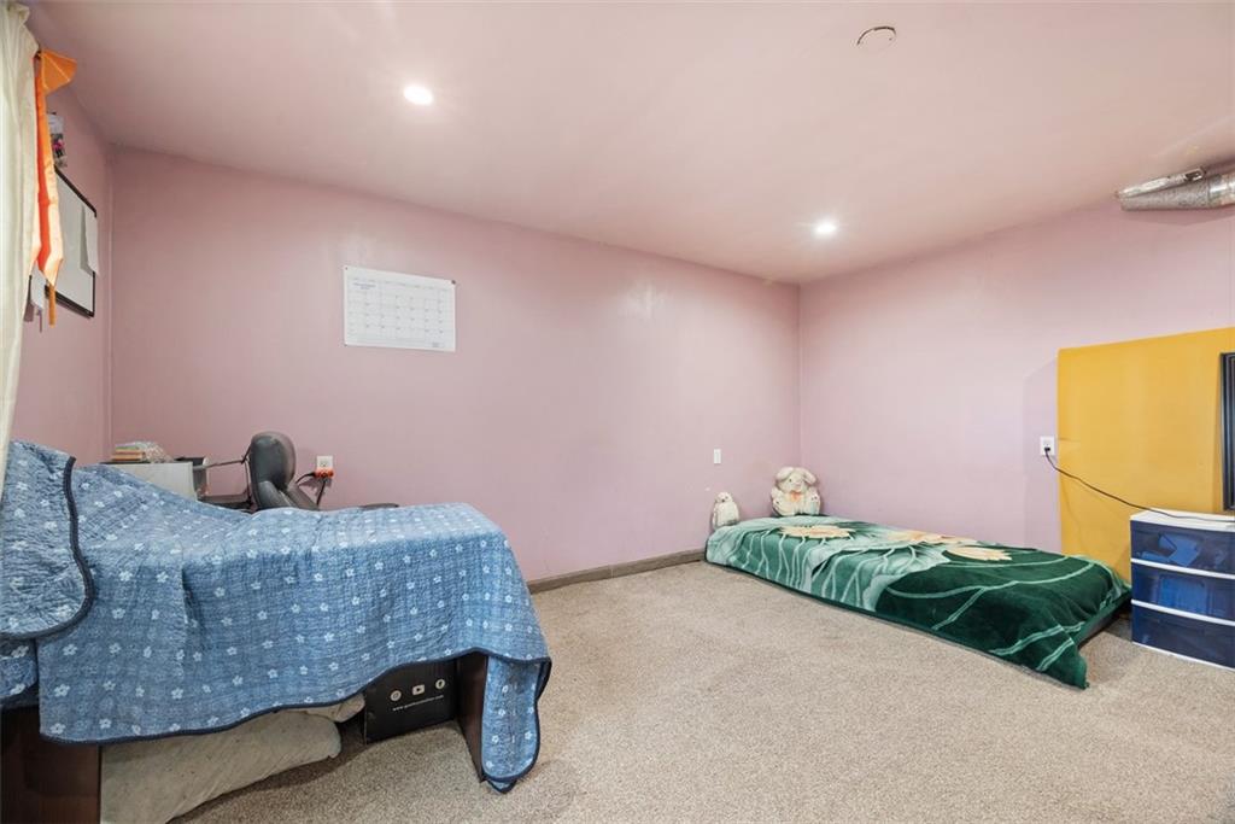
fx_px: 480
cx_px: 618
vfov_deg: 81.2
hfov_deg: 104.2
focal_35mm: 14
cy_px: 412
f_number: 8
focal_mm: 14
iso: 400
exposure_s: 1
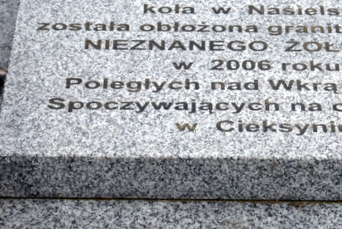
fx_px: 1531
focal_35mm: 161
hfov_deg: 12.7
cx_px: 184
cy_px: 68
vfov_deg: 8.5
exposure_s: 1/400
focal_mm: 58
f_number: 5
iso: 200
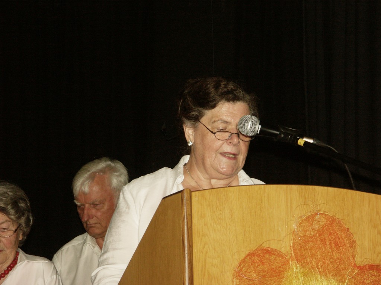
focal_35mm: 183
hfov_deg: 10.8
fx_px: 2014
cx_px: 190
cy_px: 142
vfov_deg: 8.1
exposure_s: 1/160
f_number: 9
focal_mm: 46.57
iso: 100
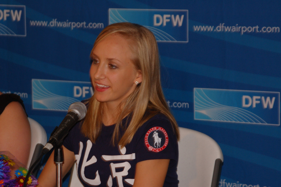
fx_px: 1404
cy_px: 94
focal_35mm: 180
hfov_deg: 11.4
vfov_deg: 7.6
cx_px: 140
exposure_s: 1/60
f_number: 6
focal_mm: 120
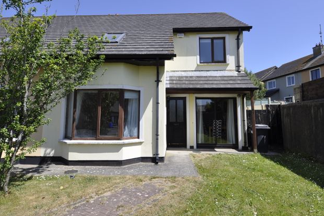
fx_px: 189
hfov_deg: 81.1
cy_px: 93
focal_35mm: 21
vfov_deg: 59.2
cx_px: 171
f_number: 9
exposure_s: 1/320
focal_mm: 12
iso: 200
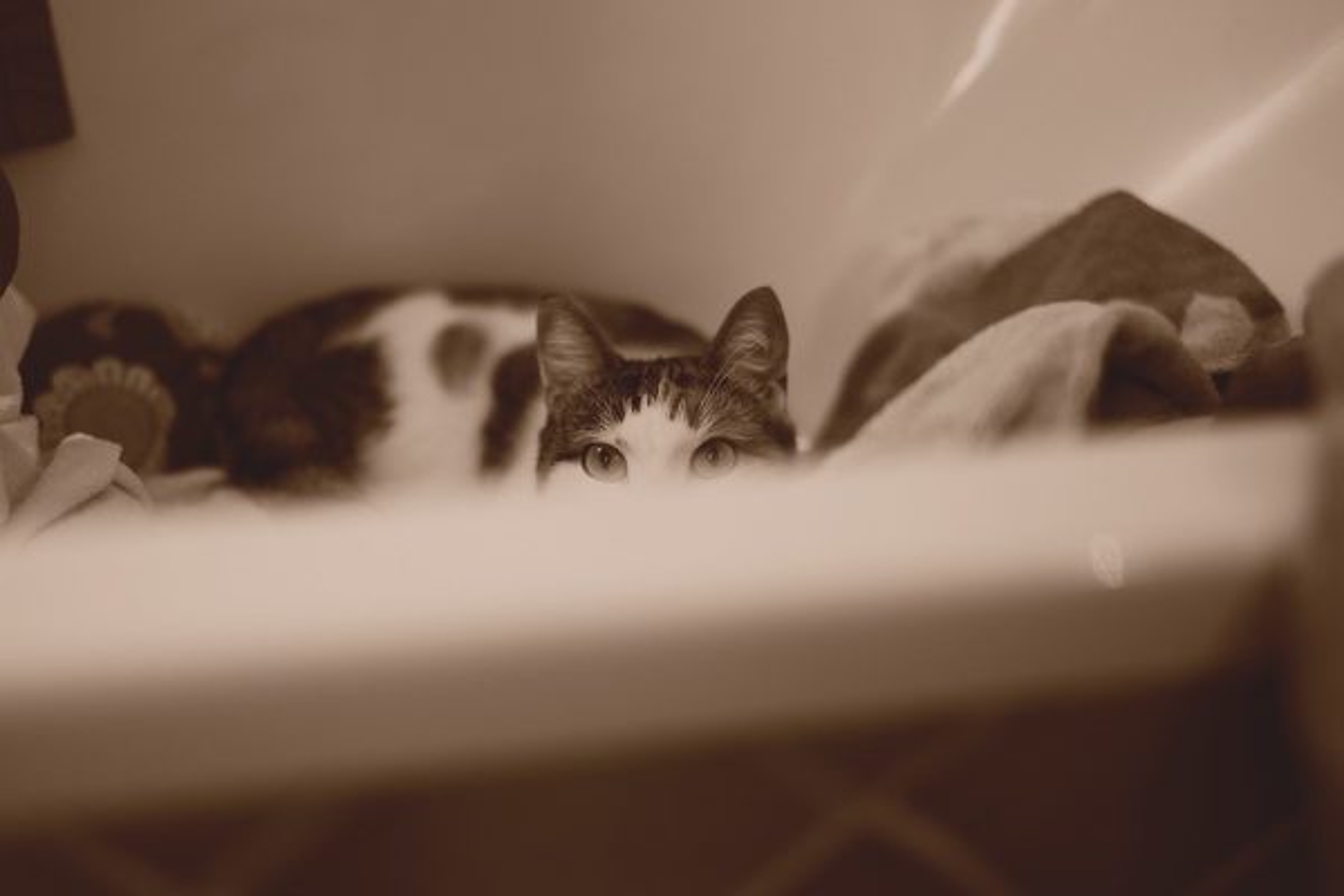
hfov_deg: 39.6
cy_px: 448
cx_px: 672
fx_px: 1867
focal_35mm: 50
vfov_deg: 27.0
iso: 1600
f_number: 1.8
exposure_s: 1/160
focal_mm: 50
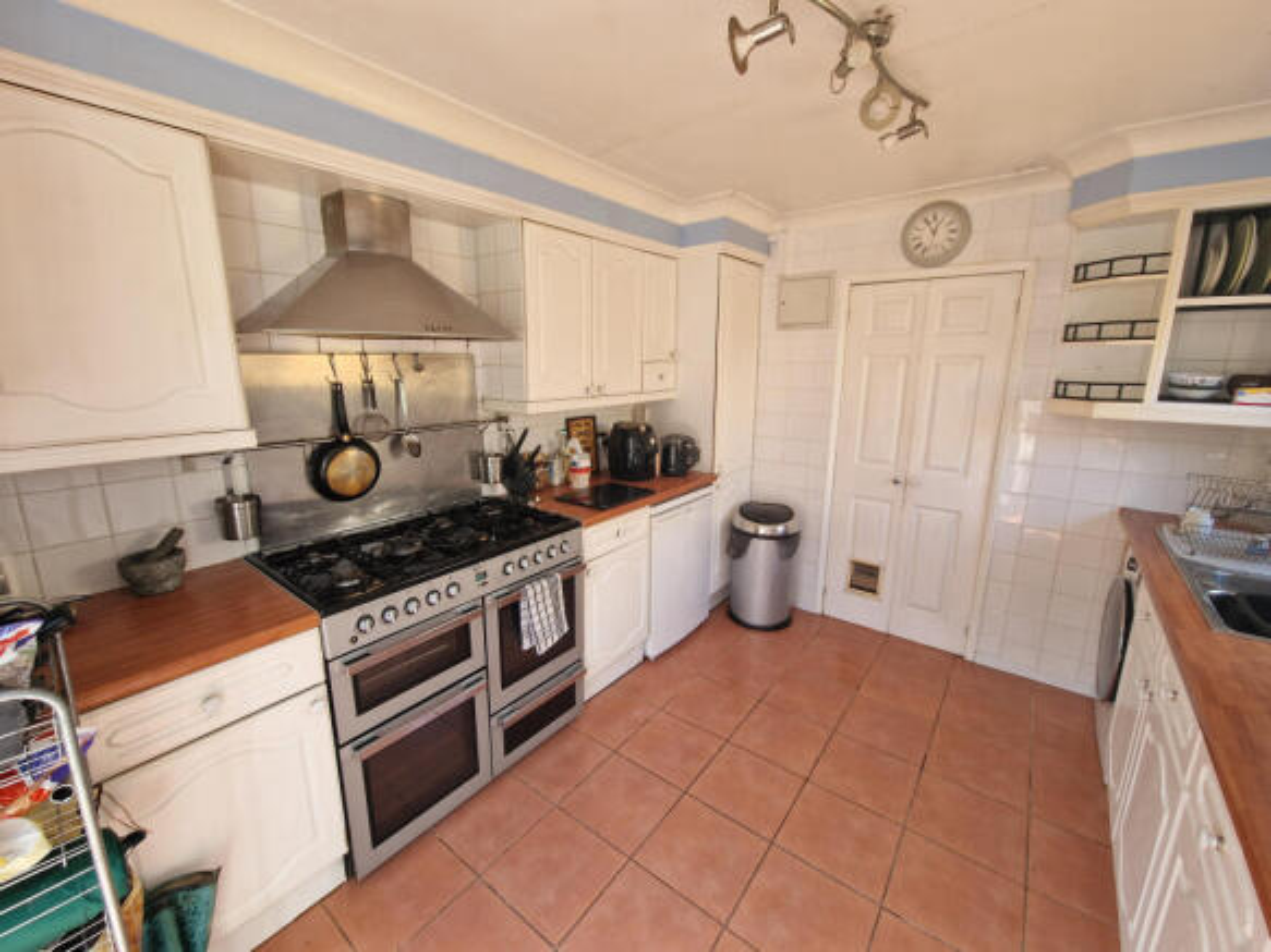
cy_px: 476
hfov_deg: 106.2
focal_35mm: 13
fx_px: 477
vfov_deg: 89.9
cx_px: 636
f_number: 2.2
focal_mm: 2.2
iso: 50
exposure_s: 1/50
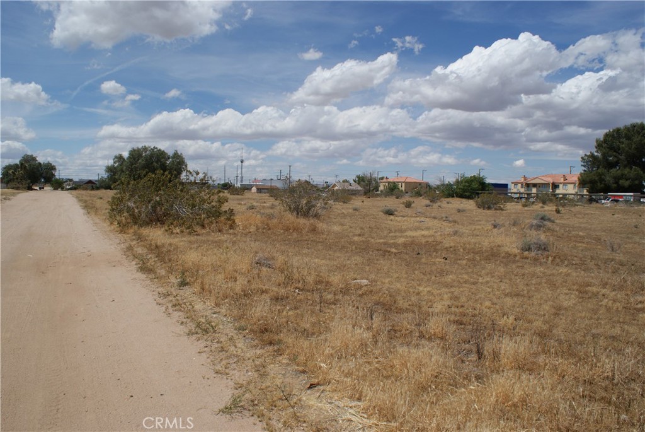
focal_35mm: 27
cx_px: 322
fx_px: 484
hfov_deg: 67.3
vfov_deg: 48.0
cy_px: 216
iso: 100
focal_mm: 18
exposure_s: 1/400
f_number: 10
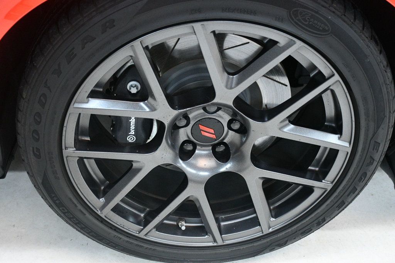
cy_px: 132
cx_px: 198
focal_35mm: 52
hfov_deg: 38.2
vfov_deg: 26.0
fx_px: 570
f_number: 4.2
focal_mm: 35
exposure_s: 1/60
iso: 3200
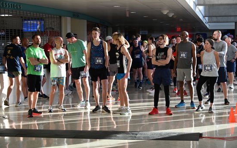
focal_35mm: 72
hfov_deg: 28.6
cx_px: 118
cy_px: 74
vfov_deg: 18.1
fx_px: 465
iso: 800
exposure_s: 1/250
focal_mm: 70
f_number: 6
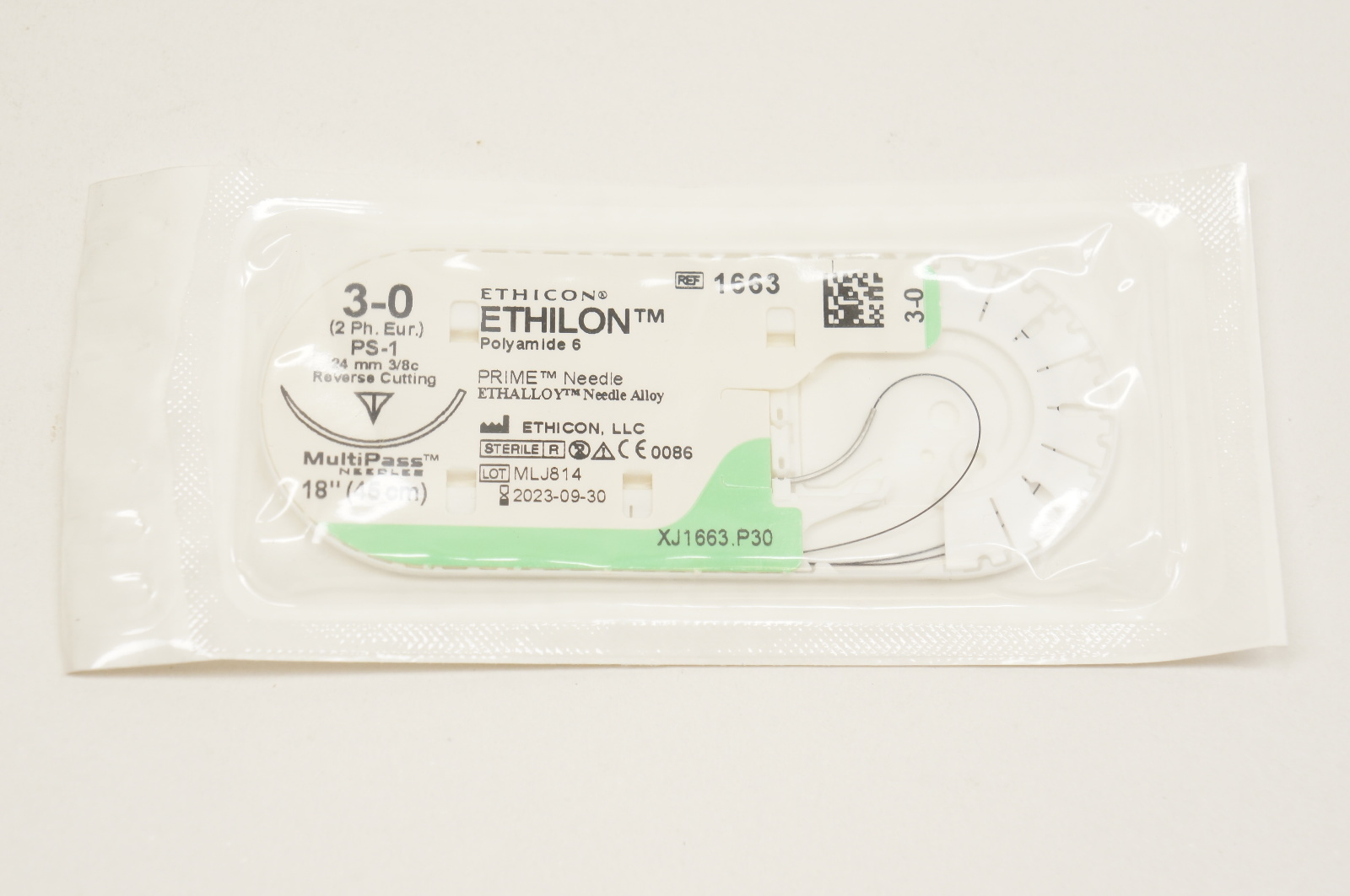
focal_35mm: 75
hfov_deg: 27.0
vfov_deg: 18.1
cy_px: 448
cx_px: 675
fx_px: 2809
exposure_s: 1/60
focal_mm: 50
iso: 400
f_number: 7.1
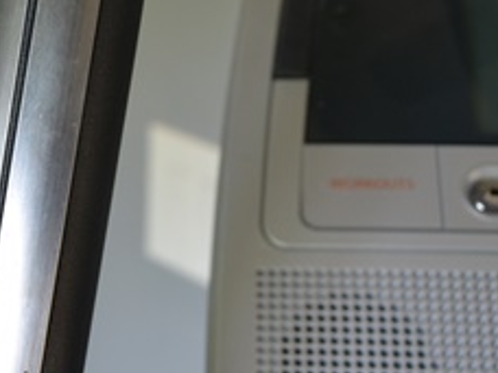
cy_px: 255
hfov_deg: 21.0
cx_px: 33
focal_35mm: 91
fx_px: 1309
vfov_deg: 16.2
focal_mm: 24
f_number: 4
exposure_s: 1/60
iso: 560
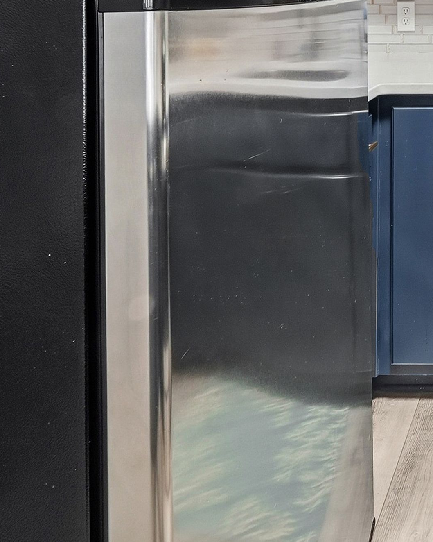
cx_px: 627
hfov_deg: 28.8
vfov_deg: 41.8
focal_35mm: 36
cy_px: -29
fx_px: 577
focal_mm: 12
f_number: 9
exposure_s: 1/100
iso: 400
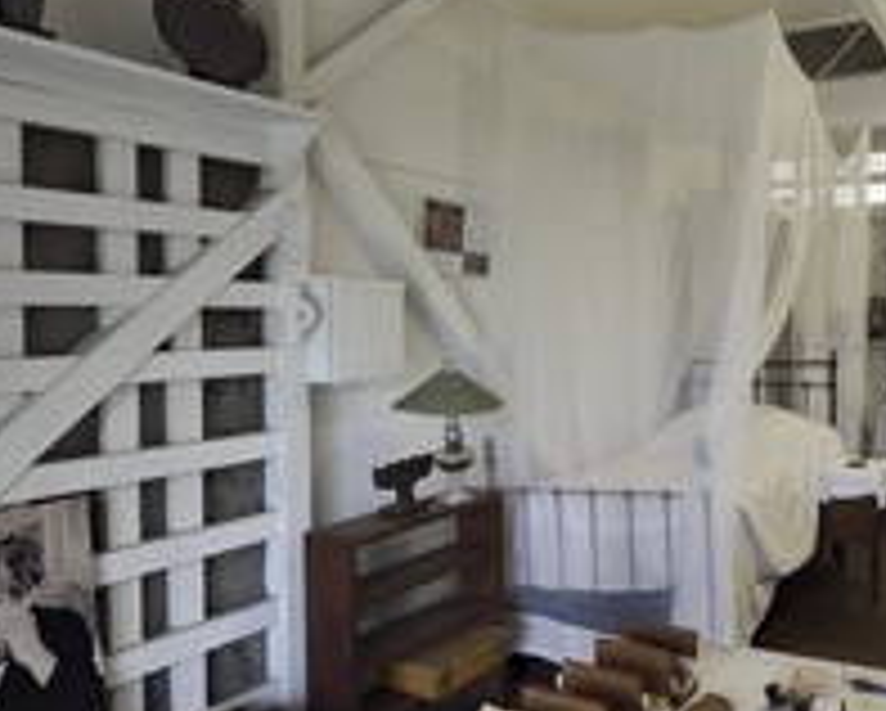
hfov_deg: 57.8
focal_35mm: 28
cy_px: 351
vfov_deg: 51.6
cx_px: 702
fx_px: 735
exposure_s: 1/50
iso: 3200
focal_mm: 14
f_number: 5.6
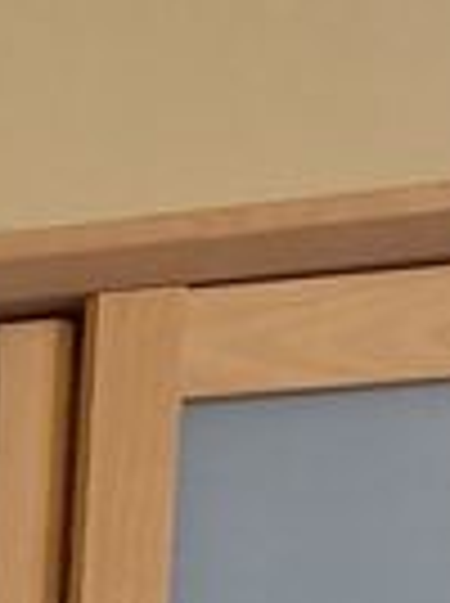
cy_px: 2092
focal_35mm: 172
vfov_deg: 8.5
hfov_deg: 8.0
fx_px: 2991
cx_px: -603
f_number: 1.8
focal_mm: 5.54
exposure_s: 1/25
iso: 320
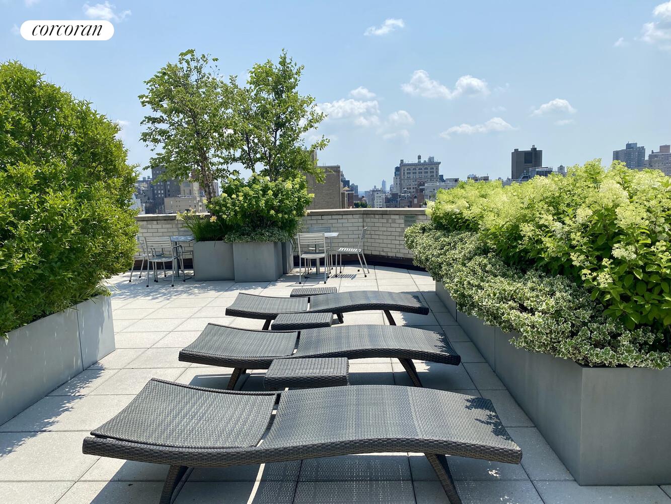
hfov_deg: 67.3
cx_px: 336
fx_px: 504
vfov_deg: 53.1
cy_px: 252
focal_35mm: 26
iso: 32
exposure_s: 1/3731
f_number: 1.8
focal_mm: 4.25
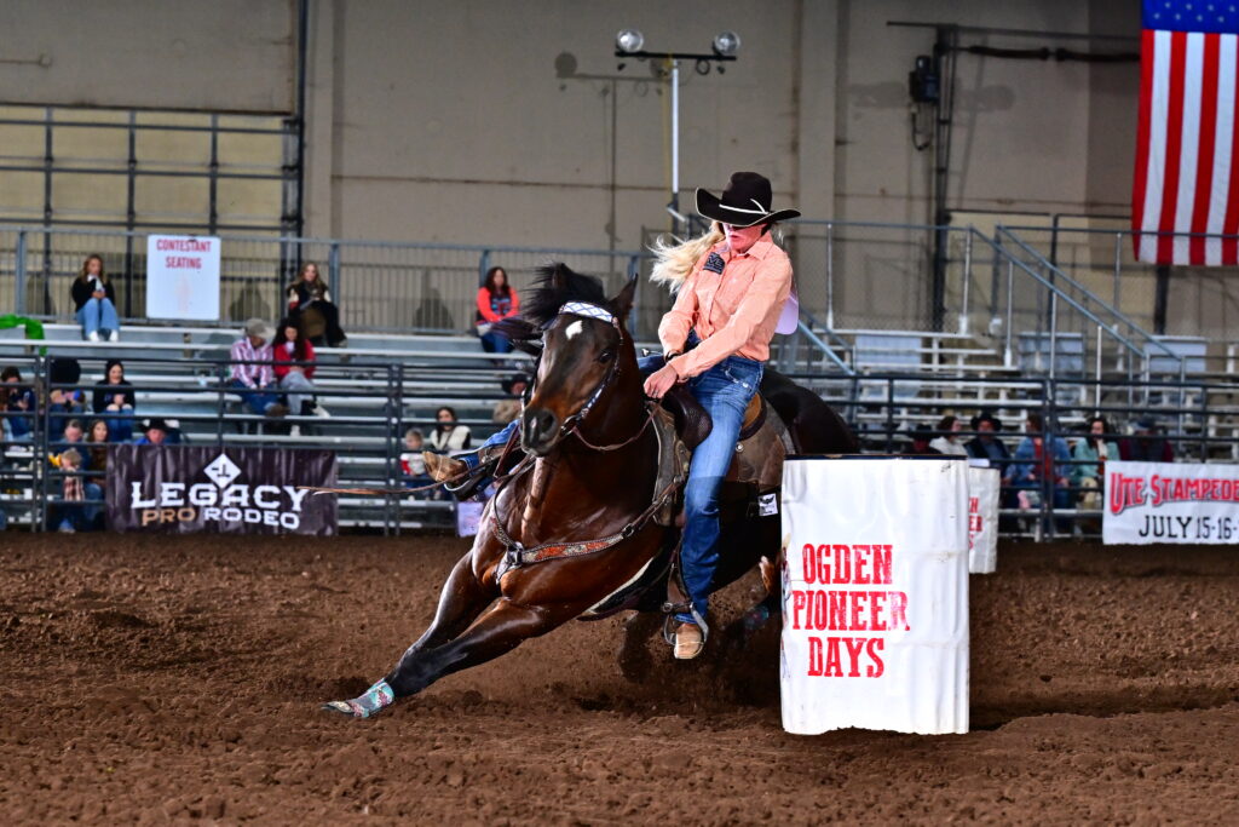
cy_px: 414
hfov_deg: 13.4
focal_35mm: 153
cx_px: 620
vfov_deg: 9.0
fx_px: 5266
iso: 1250
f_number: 5.6
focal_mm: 102
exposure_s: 1/250
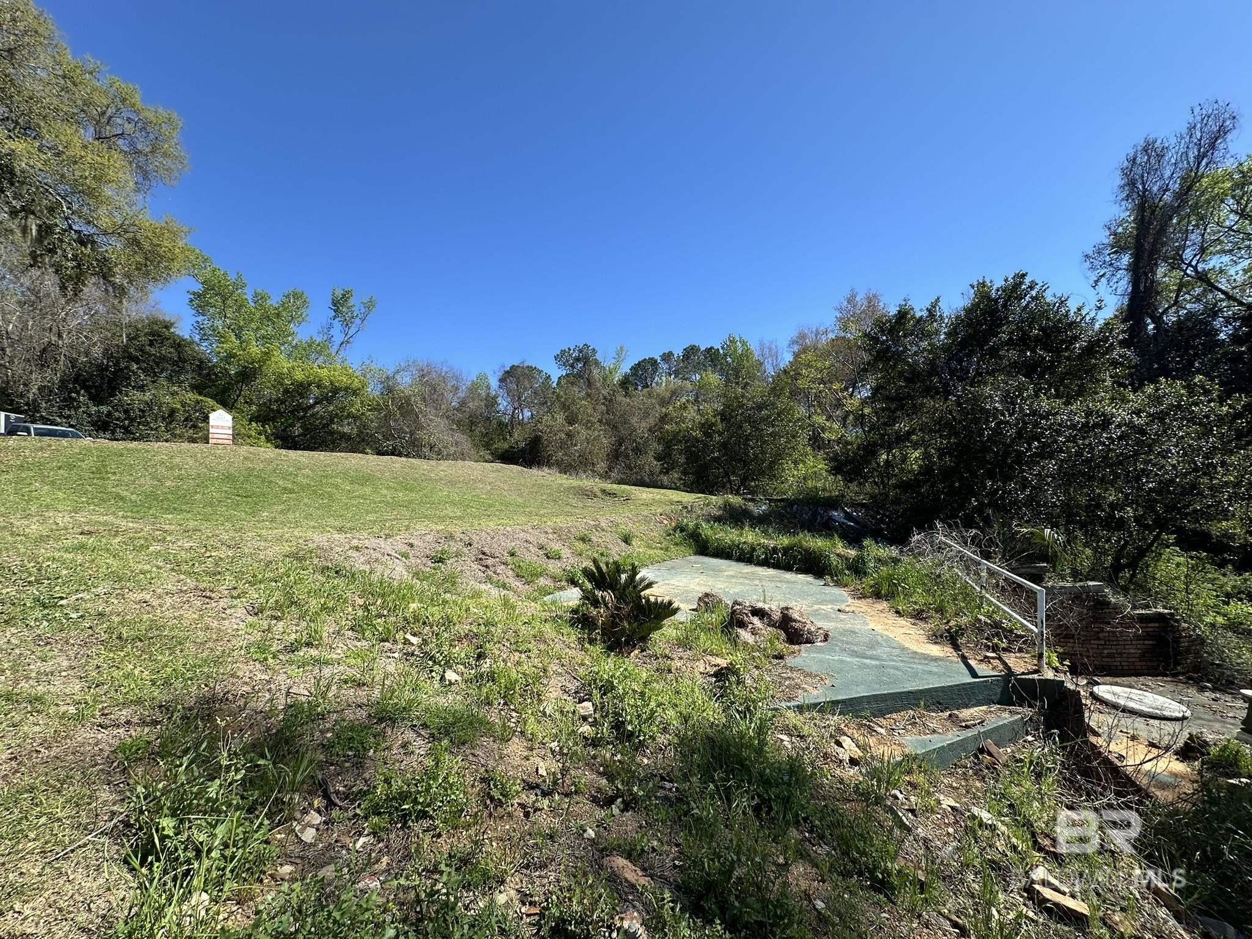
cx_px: 626
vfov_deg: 85.7
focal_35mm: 14
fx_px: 506
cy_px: 470
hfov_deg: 102.1
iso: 40
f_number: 2.2
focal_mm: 2.22
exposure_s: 1/1125
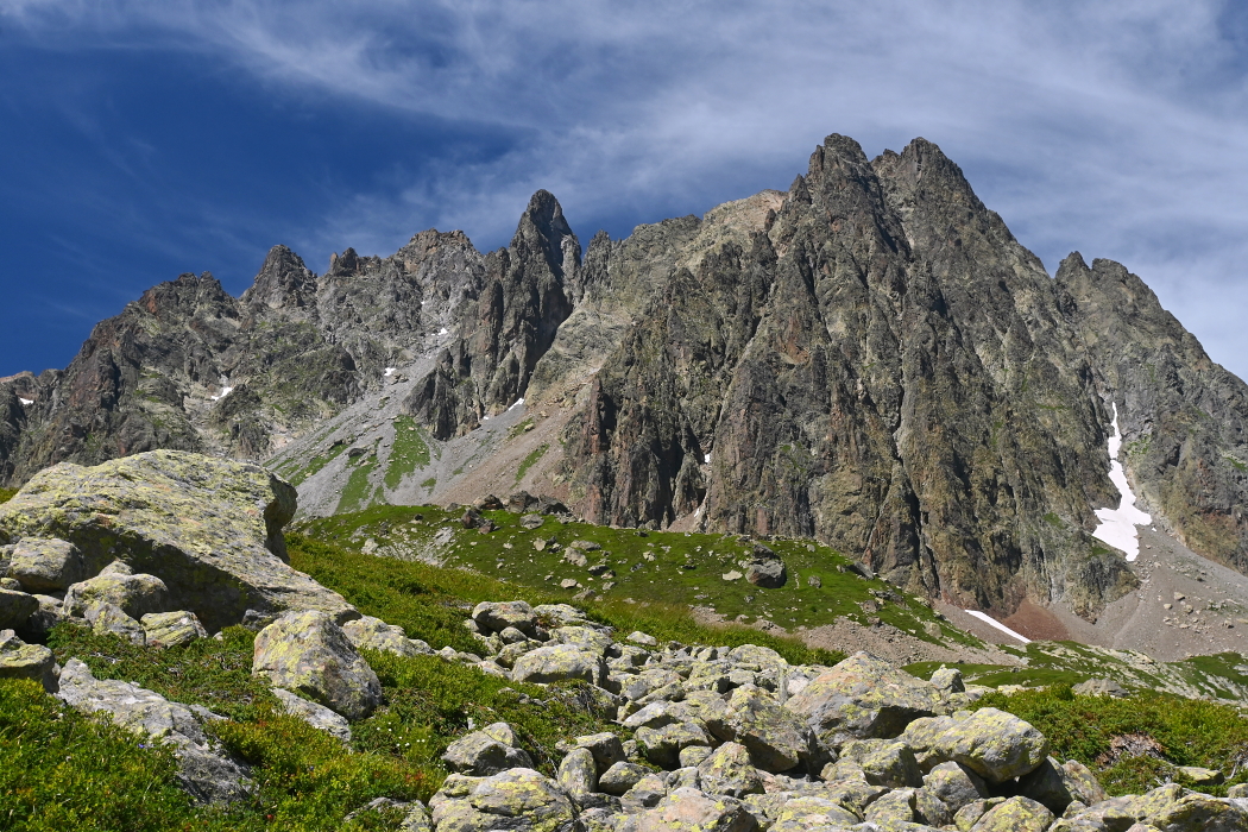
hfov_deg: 40.5
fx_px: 1690
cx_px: 624
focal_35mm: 49
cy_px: 416
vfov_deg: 27.7
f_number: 16
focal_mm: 32.5
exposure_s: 1/50
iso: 220
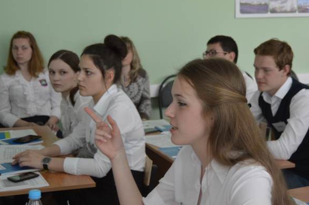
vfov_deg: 21.5
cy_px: 129
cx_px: 164
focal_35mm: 63
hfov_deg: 31.9
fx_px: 540
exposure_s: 1/60
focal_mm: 32
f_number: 4.5
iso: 500
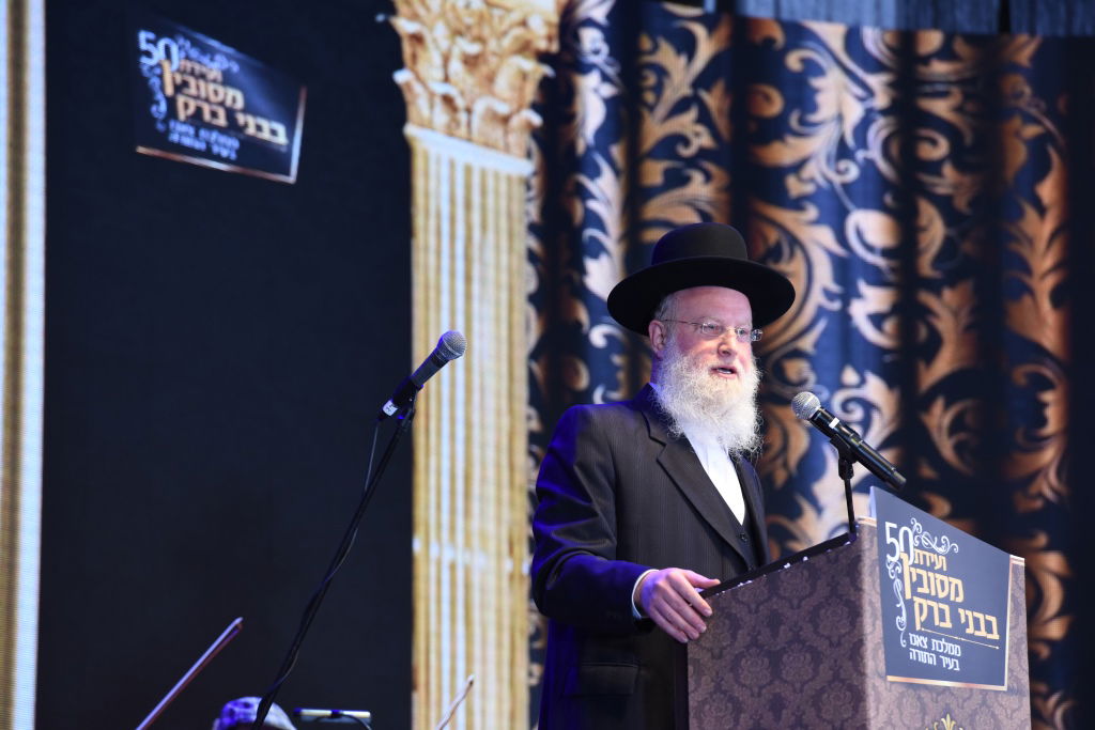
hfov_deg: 10.3
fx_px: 6084
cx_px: 548
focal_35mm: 200
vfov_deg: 6.9
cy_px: 365
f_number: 5.6
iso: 800
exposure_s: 1/160
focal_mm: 200
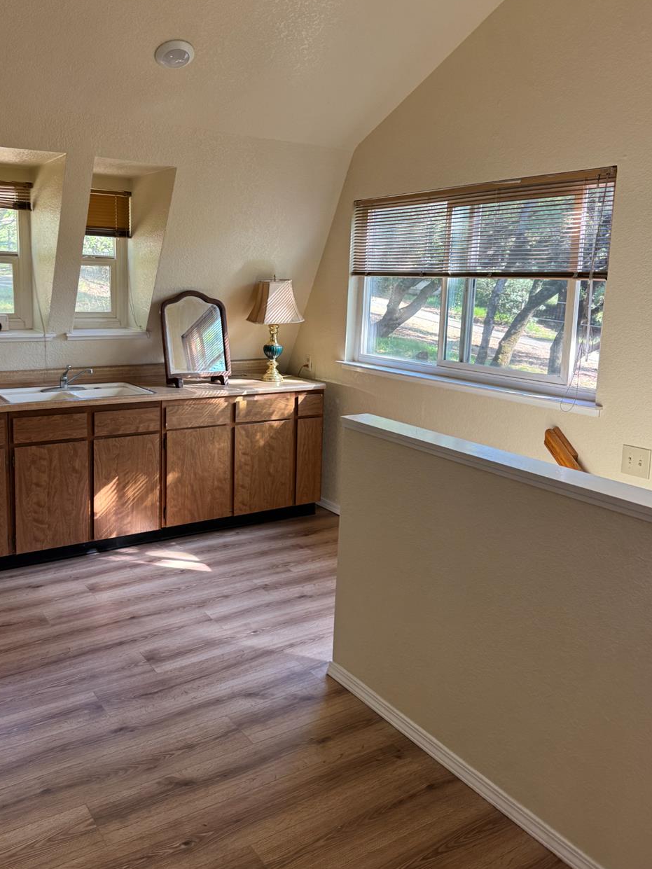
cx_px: 266
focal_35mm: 29
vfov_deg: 61.5
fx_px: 728
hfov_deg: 48.0
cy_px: 381
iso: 160
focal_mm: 6.76
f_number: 1.78
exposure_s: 1/120
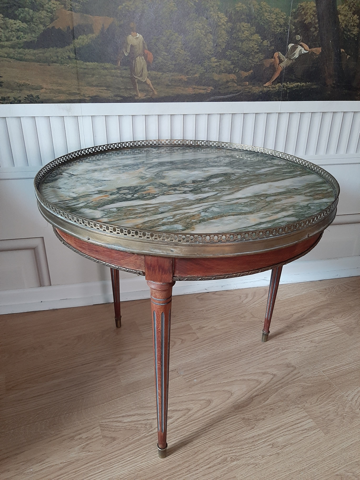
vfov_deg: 67.3
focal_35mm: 26
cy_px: 240
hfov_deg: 53.1
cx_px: 180
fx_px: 361
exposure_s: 1/25
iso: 200
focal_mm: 3.93
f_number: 1.7
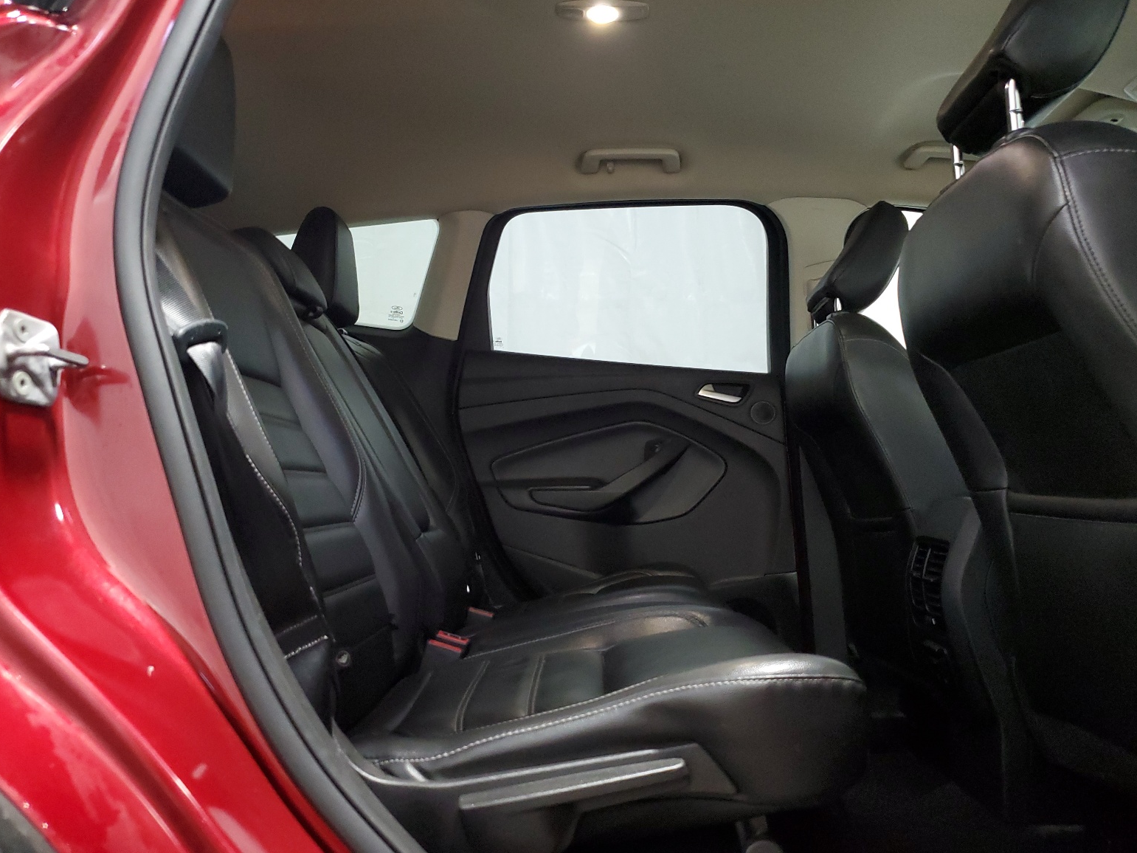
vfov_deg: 51.3
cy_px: 411
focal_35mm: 27
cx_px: 568
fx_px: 887
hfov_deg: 65.3
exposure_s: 1/30
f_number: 1.5
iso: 328
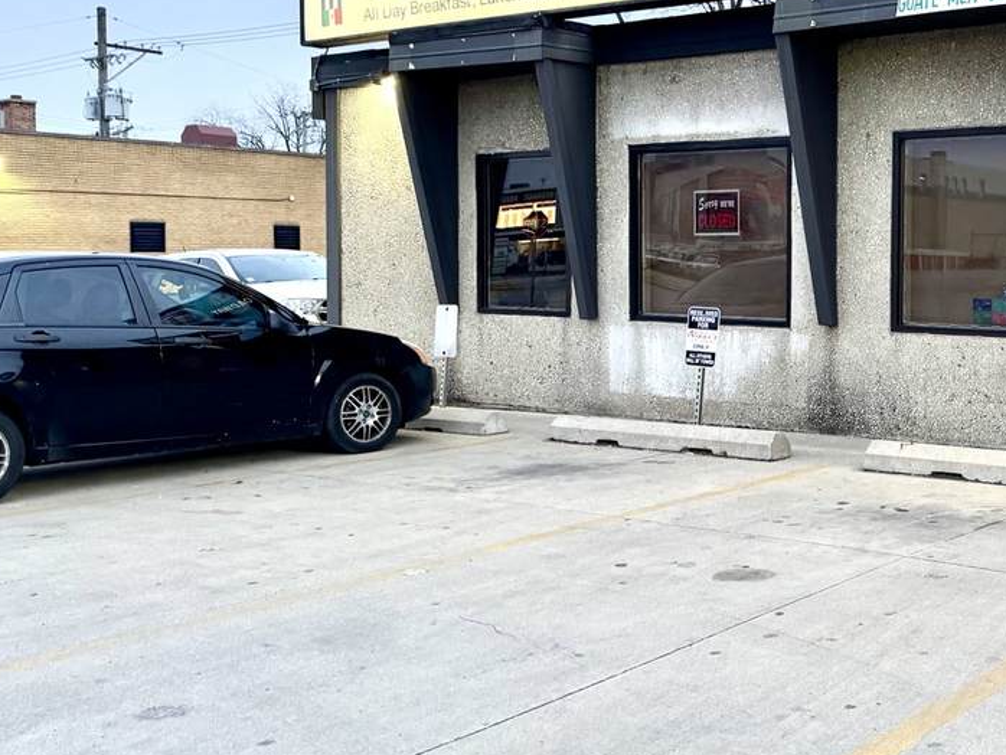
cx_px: 807
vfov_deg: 32.8
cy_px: 303
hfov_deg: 41.1
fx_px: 1279
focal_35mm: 44
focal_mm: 6.76
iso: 250
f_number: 1.78
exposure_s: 1/60
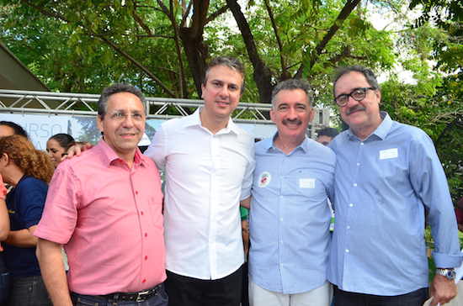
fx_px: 385
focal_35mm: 30
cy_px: 153
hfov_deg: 62.0
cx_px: 232
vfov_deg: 43.4
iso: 400
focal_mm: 20
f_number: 9
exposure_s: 1/125
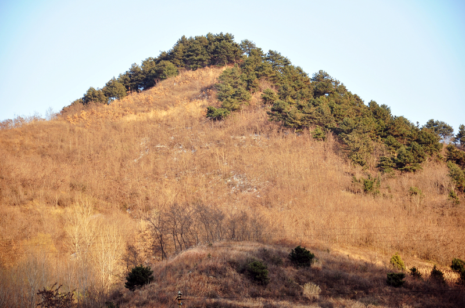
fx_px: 2031
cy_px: 154
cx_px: 232
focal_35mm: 158
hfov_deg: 13.1
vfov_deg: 8.7
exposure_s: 1/125
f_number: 6.3
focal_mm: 105
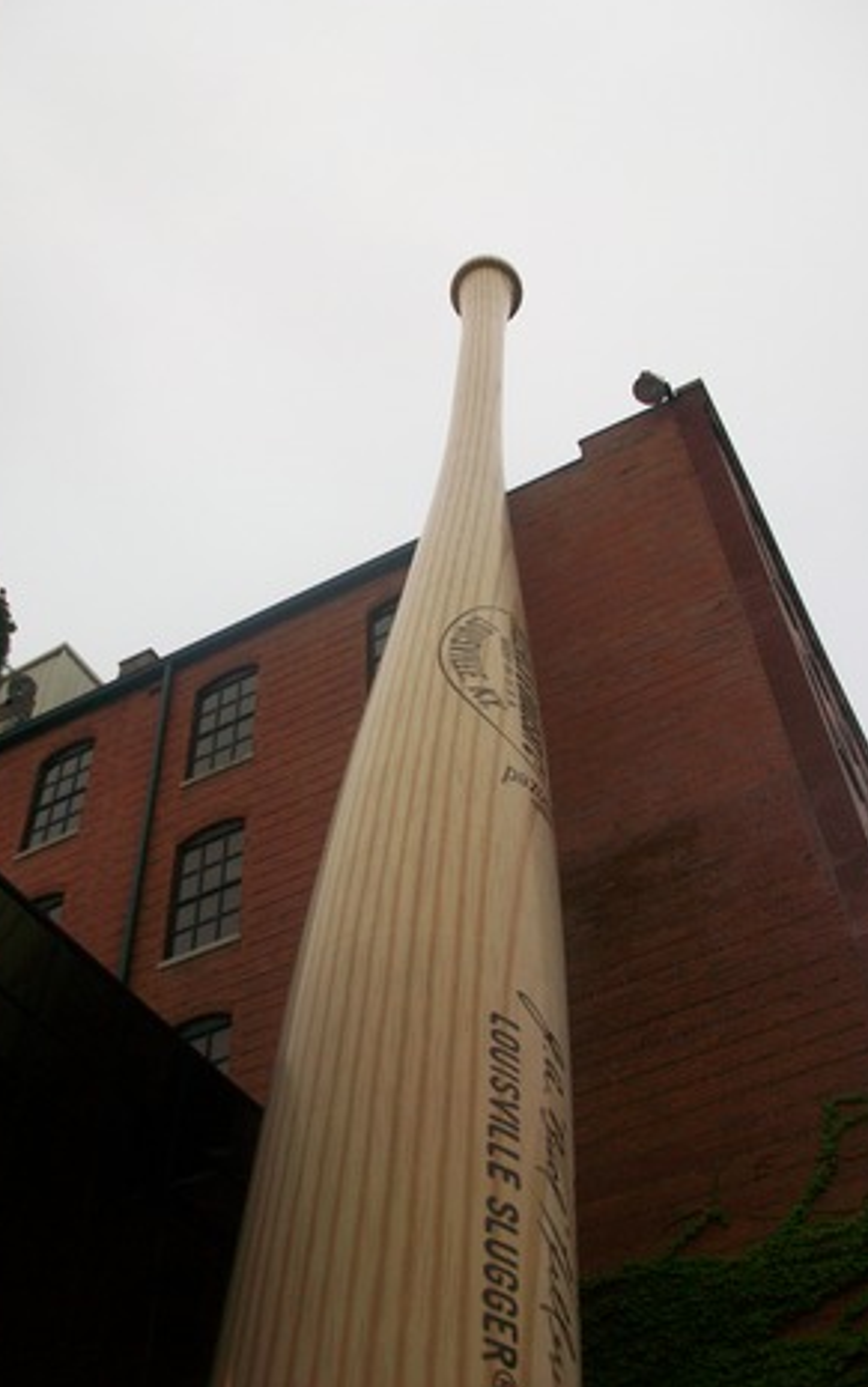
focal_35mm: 35
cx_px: 492
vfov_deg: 55.3
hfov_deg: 36.3
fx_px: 1323
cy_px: 674
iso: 64
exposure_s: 1/400
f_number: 2.8
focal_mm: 5.7
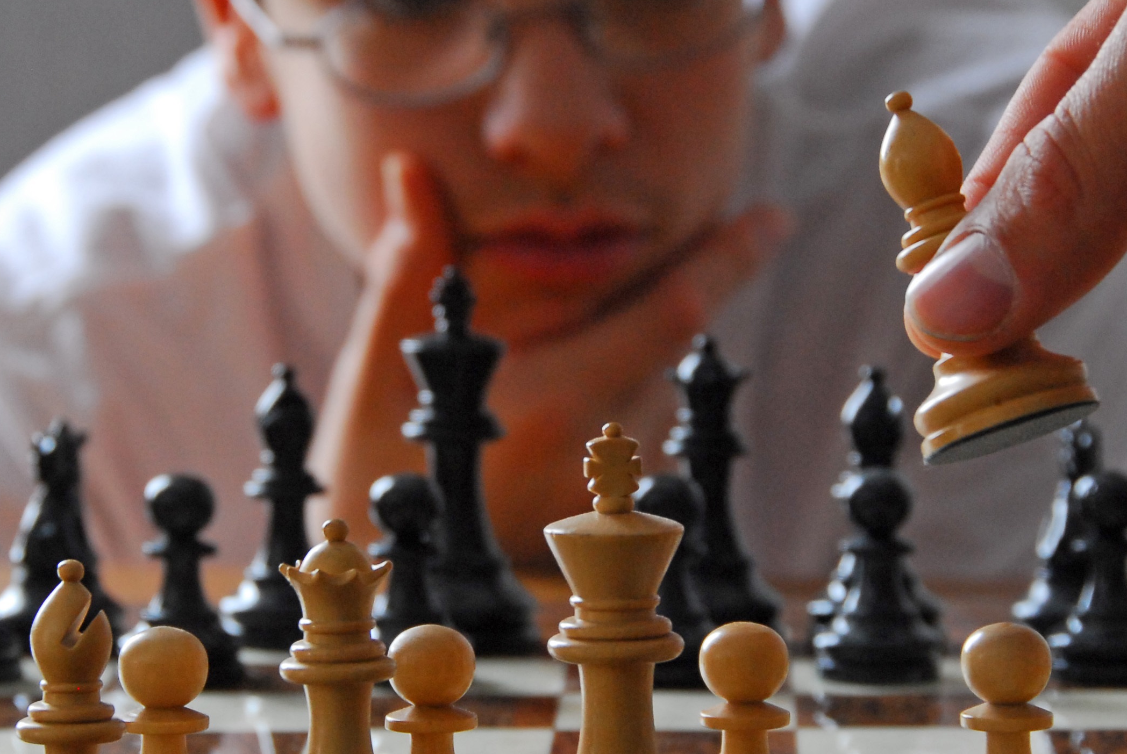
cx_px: 526
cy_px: 354
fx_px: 6080
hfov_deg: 10.6
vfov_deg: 7.1
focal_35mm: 194
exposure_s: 1/10
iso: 640
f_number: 8
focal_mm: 70
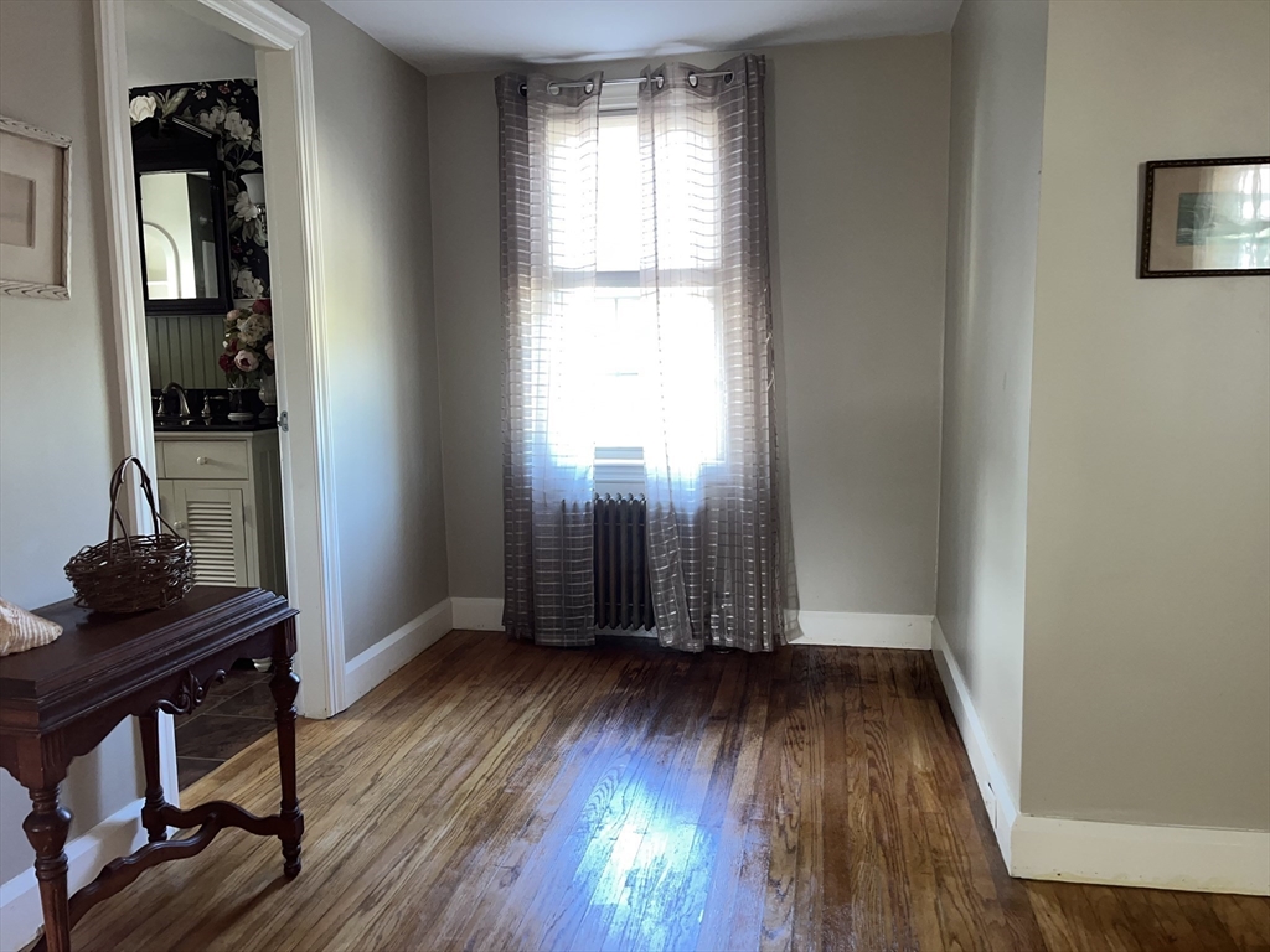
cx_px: 635
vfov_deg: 53.1
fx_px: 954
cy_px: 476
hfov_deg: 67.3
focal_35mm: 26
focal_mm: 5.1
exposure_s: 1/14
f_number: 1.6
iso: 100
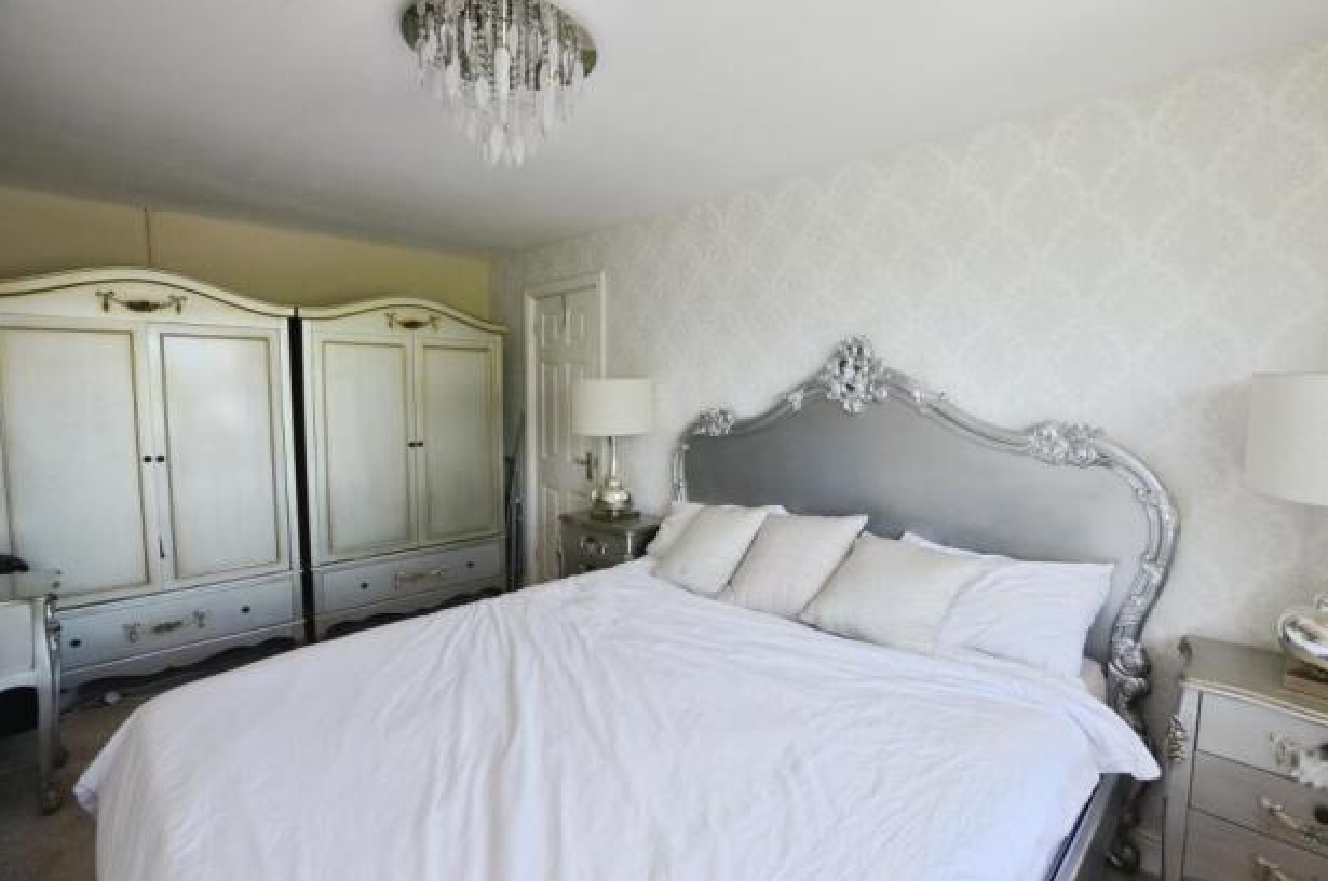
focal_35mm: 16
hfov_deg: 96.7
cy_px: 439
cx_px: 700
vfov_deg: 73.6
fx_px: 589
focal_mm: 10
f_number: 5
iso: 400
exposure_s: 1/100
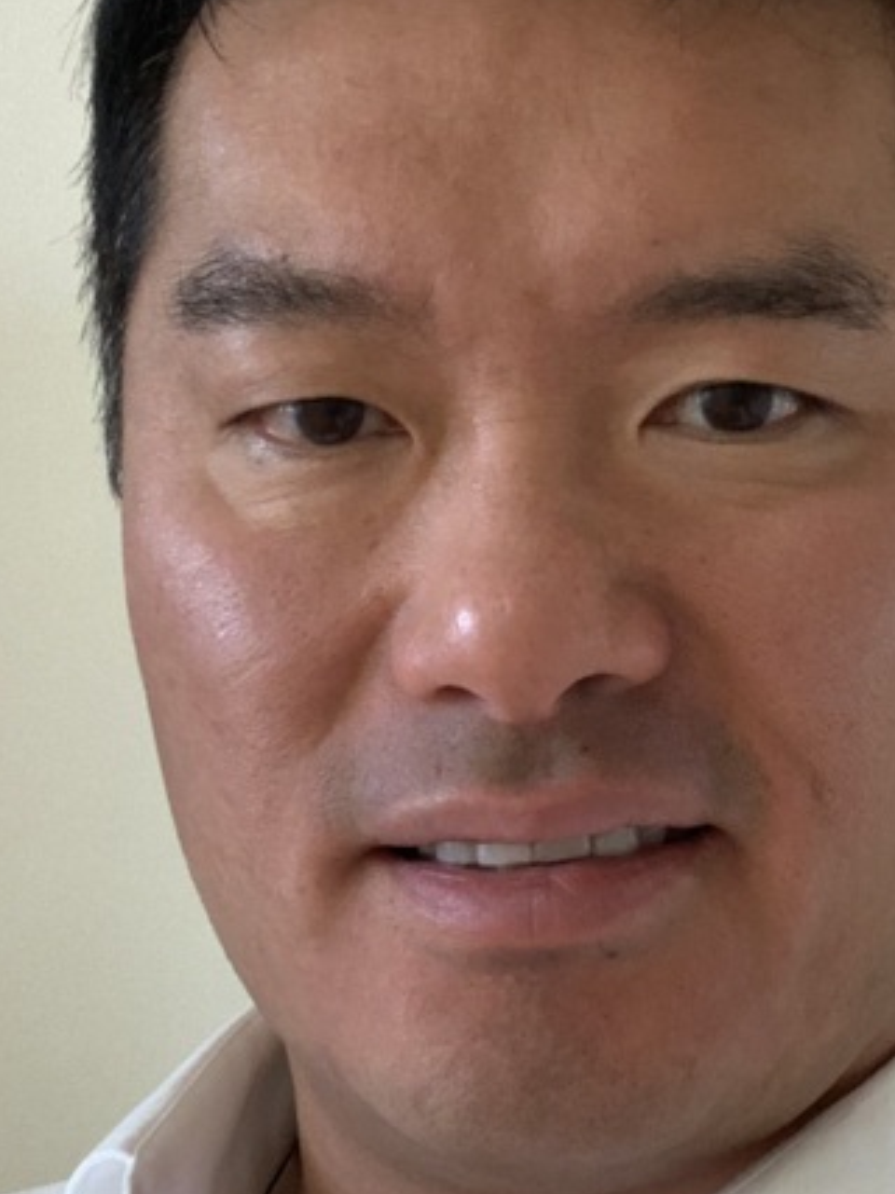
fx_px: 2690
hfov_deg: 18.8
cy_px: 702
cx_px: 576
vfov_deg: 25.0
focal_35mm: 78
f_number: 2.2
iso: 200
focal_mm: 2.87
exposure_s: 1/50
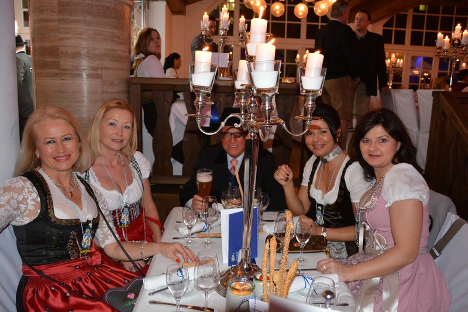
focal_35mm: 27
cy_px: 156
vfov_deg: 47.9
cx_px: 234
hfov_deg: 67.4
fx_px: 351
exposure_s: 1/60
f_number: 3.5
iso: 2000
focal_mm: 18
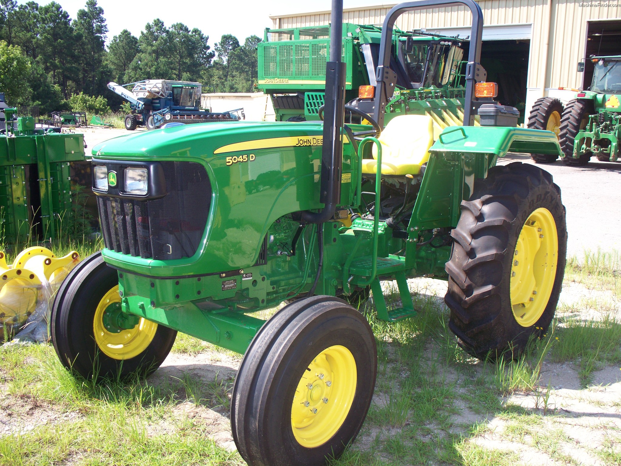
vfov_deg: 40.7
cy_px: 233
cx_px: 310
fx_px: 628
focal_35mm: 35
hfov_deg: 52.6
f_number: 2.8
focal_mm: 7.54
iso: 80
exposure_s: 1/400
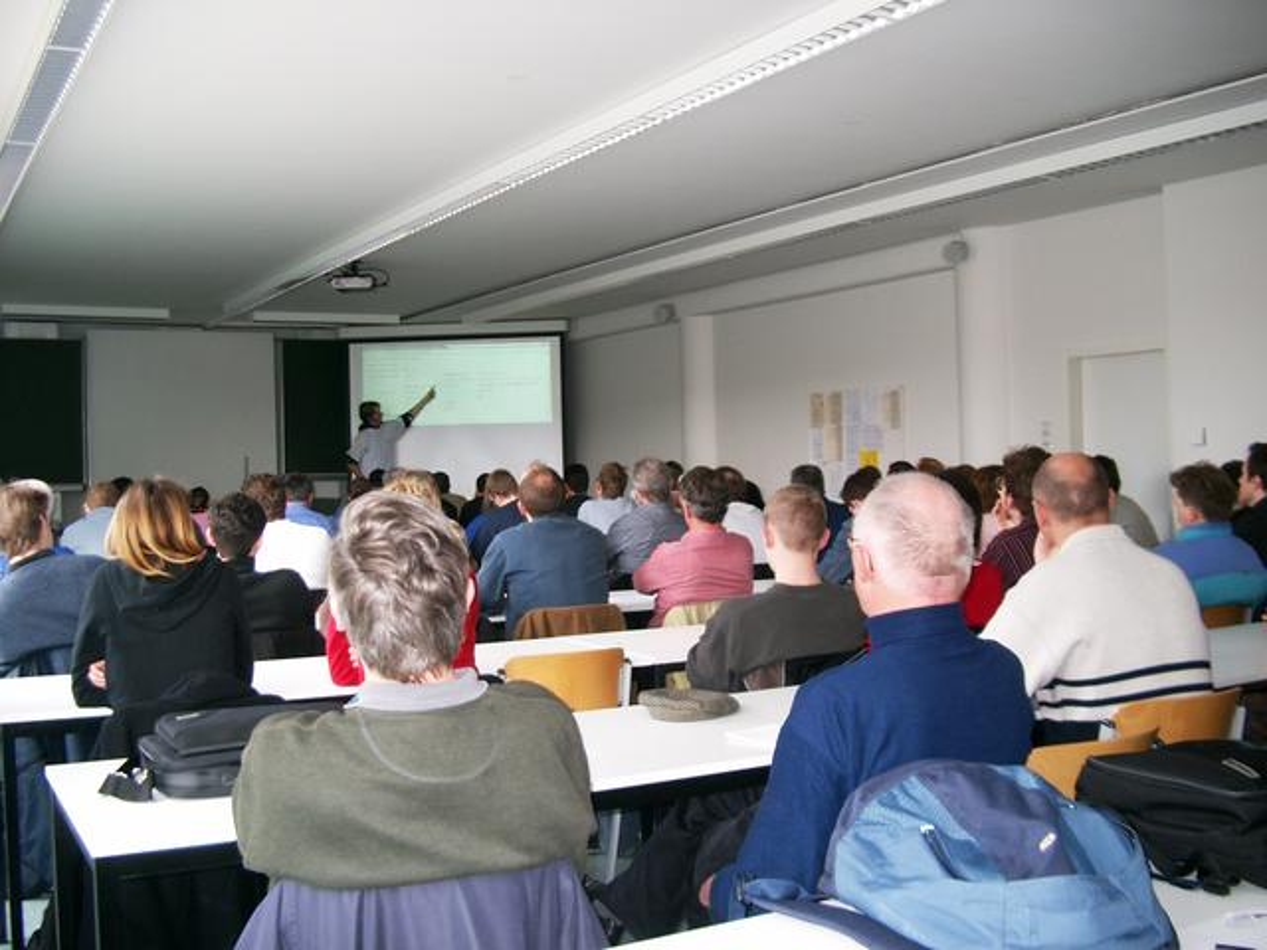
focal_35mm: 37
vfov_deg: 38.7
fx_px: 1354
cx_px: 634
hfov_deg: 50.1
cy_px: 475
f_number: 2.6
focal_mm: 7.6
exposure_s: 1/60
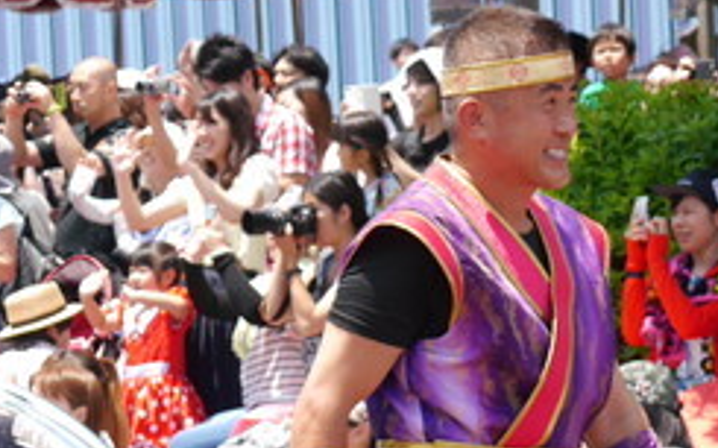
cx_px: -94
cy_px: 266
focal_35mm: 249
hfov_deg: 8.4
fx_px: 4871
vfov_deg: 5.3
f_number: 5
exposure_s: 1/320
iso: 160
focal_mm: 45
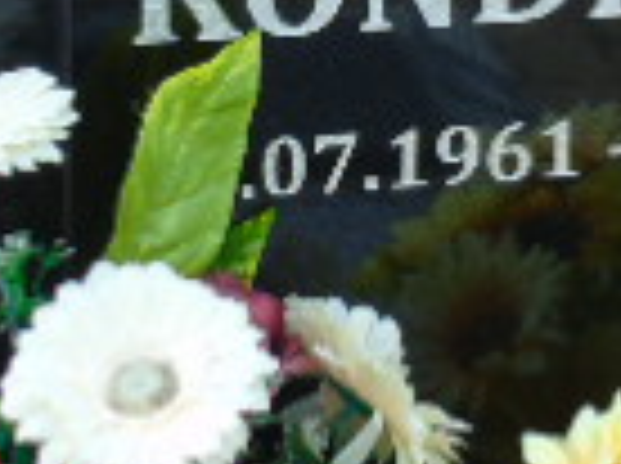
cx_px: 378
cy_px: 171
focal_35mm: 214
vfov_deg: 6.9
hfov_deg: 9.3
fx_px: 3832
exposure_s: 1/100
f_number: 4.1
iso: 80
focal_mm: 8.2
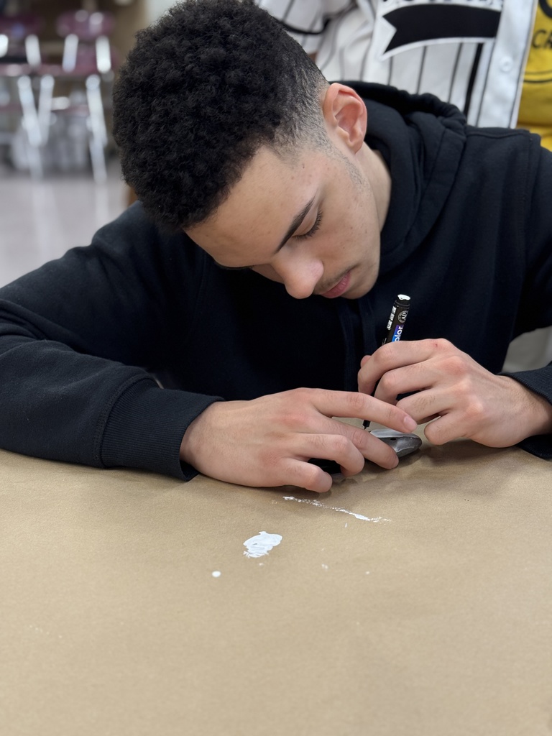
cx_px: 276
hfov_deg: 30.3
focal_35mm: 48
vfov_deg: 39.7
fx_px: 1021
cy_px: 368
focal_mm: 6.76
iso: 200
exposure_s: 1/40
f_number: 1.78
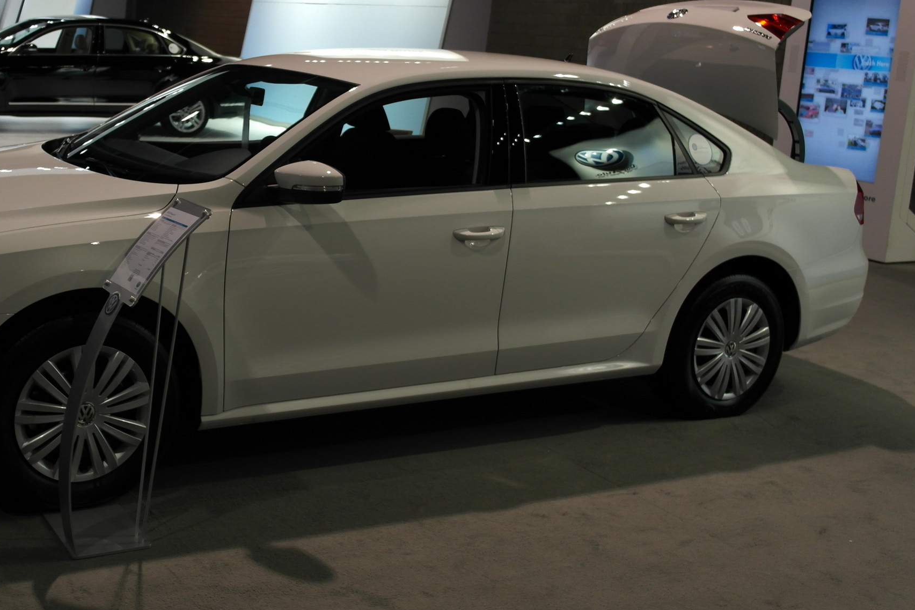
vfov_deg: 30.3
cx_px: 320
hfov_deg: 44.0
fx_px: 1118
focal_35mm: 44
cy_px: 215
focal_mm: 20
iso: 200
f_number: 3.5
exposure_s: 1/80
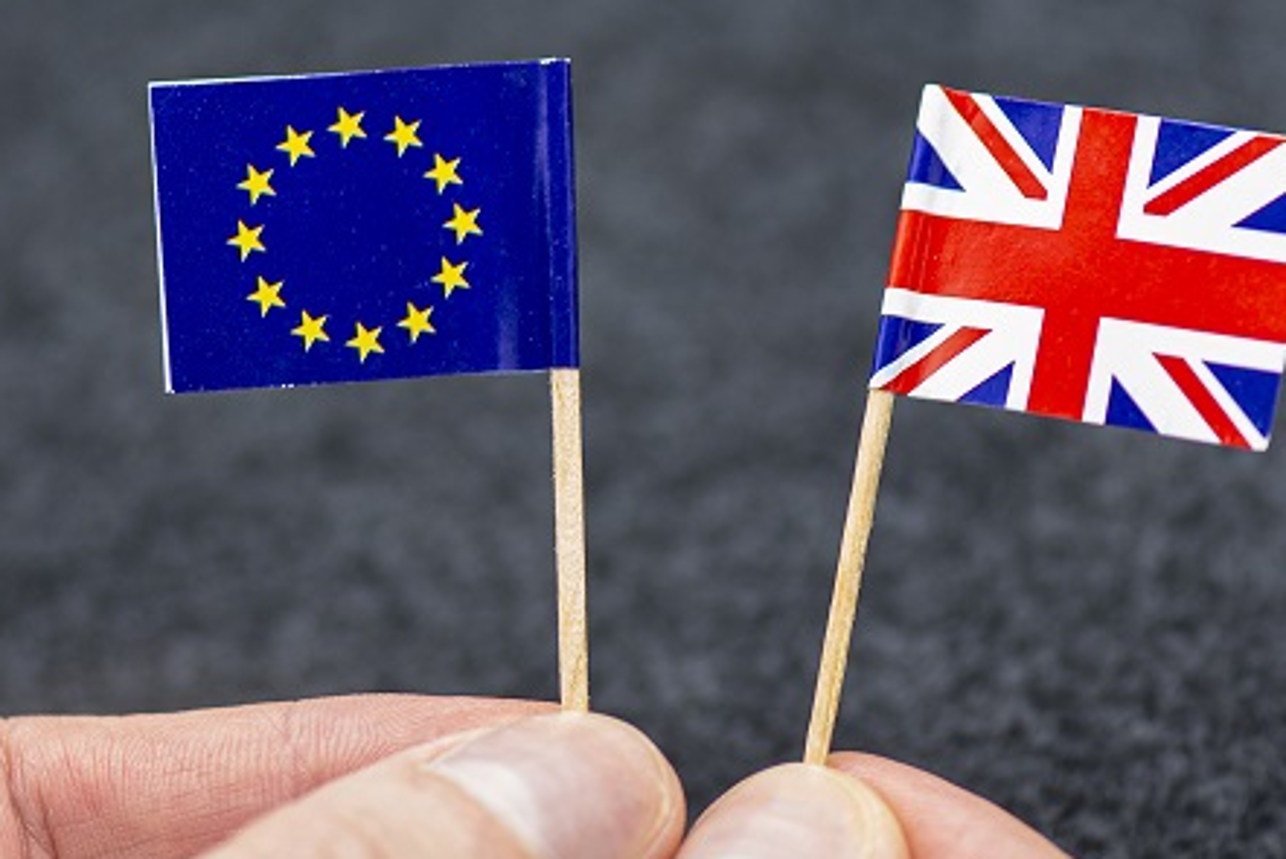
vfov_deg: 7.2
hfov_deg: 10.8
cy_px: 437
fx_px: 6789
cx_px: 454
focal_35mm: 190
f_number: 3
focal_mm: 105
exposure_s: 1/100
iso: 400
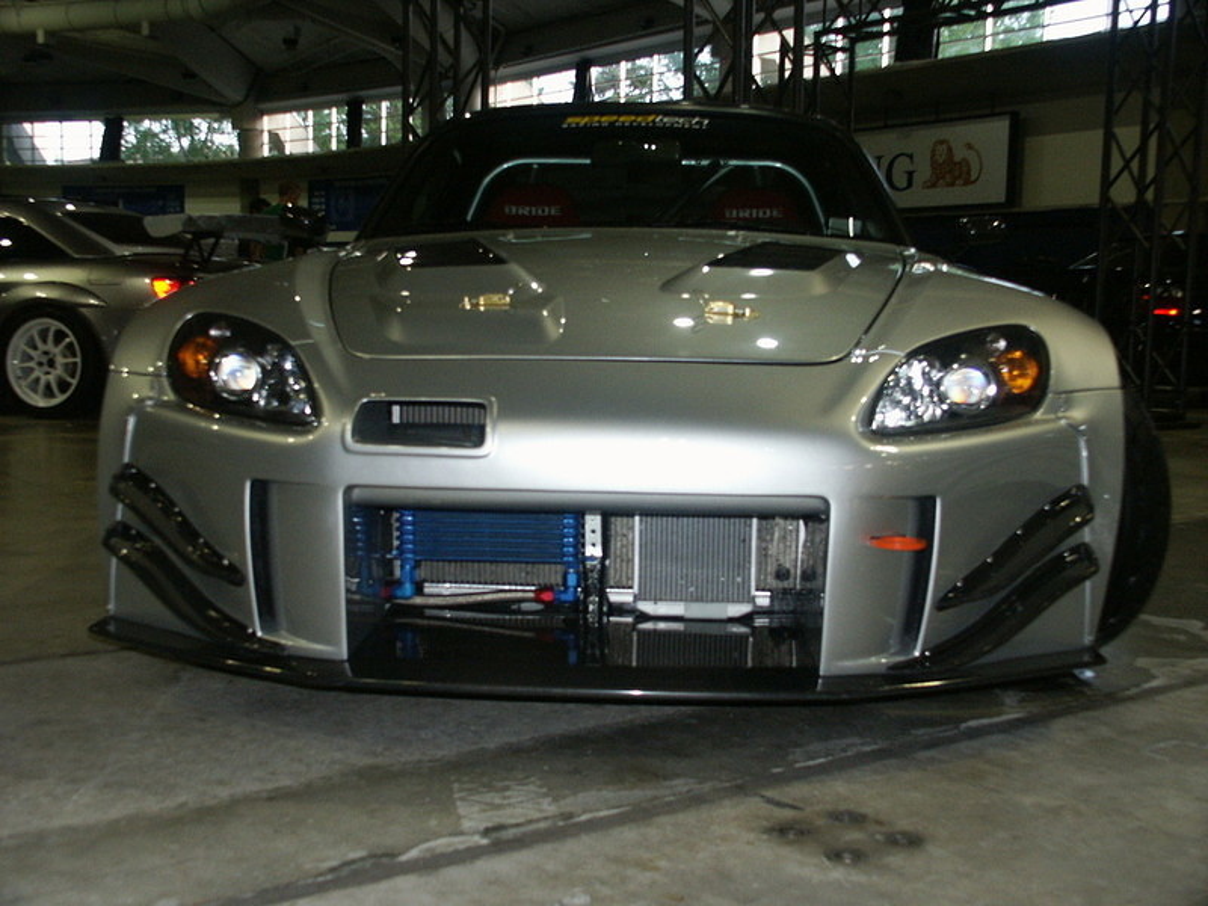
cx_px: 604
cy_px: 453
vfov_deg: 32.2
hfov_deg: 42.1
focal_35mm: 45
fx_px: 1570
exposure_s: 1/45
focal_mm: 11.72
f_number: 3.5
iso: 200
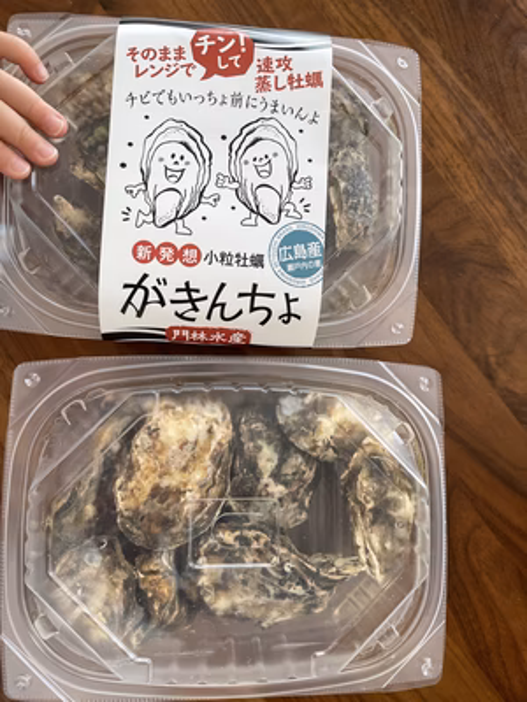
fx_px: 528
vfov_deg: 67.3
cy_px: 351
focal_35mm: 26
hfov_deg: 53.1
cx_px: 264
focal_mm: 5.1
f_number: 1.6
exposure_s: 1/121
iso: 100
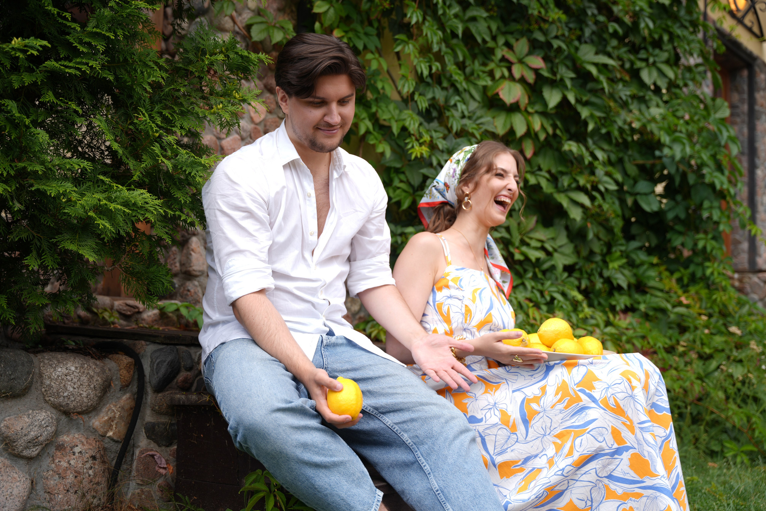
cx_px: 375
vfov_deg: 30.4
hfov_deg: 44.3
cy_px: 253
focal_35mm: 44
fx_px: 941
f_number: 3.2
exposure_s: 1/200
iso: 80
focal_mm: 43.2
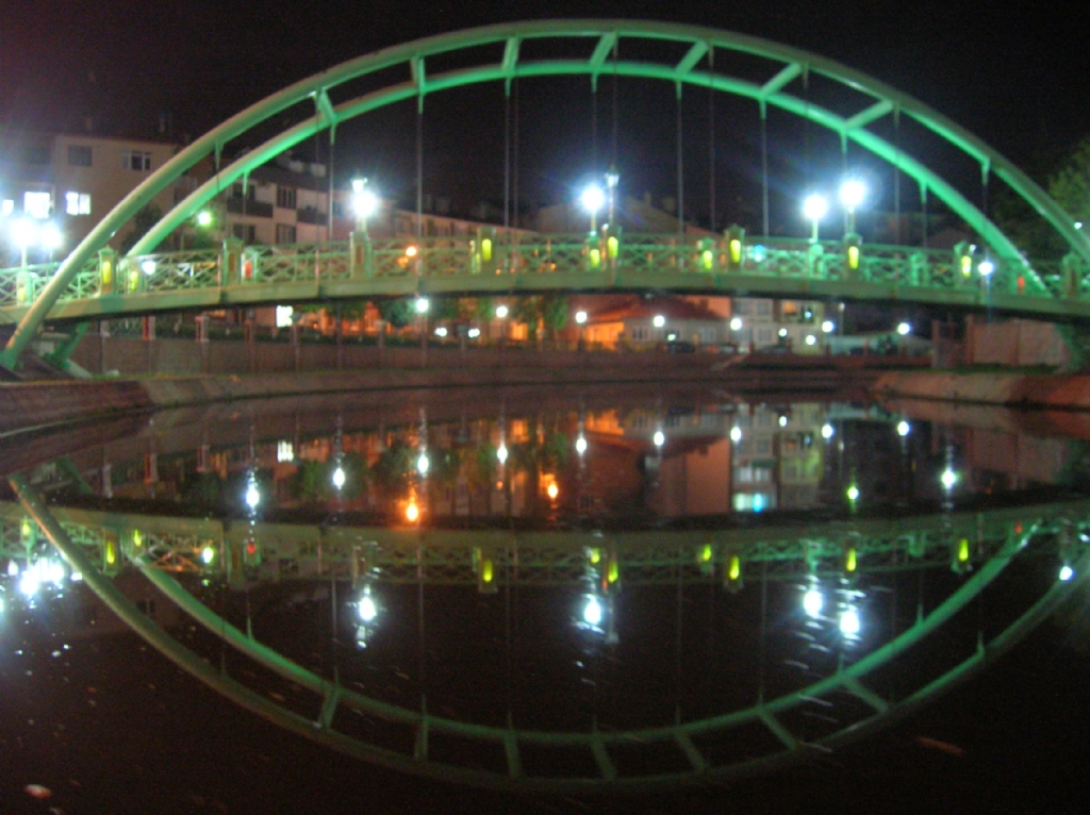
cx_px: 545
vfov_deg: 41.7
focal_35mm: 34
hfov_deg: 54.0
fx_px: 1070
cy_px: 408
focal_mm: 5.7
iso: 200
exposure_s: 2
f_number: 2.9
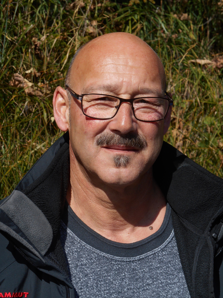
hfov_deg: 14.0
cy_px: 149
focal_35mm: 106
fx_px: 910
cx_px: 111
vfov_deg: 18.5
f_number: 5.1
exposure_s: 1/400
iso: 80
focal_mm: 18.8
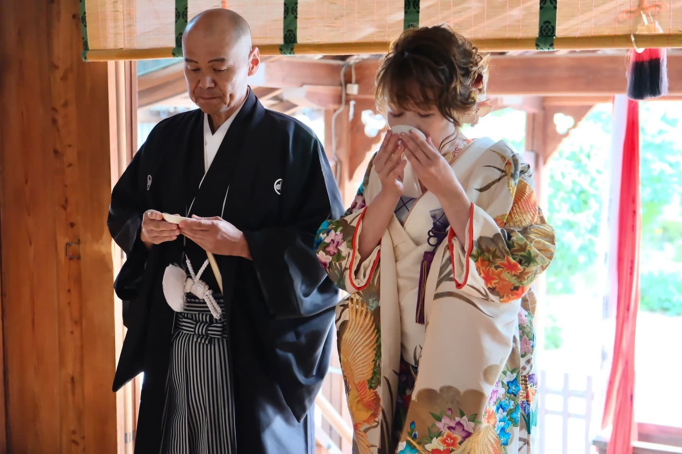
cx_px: 341
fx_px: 1080
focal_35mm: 57
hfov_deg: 35.1
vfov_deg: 23.8
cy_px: 227
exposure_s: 1/60
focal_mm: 37.9
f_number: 2.8
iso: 5000
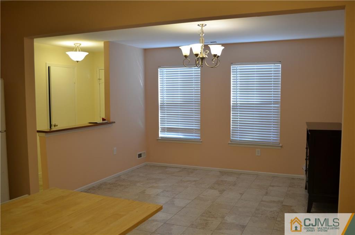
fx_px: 325
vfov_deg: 39.8
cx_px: 178
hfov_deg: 57.3
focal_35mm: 33
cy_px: 118
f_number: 4
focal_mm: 22
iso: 400
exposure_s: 1/60
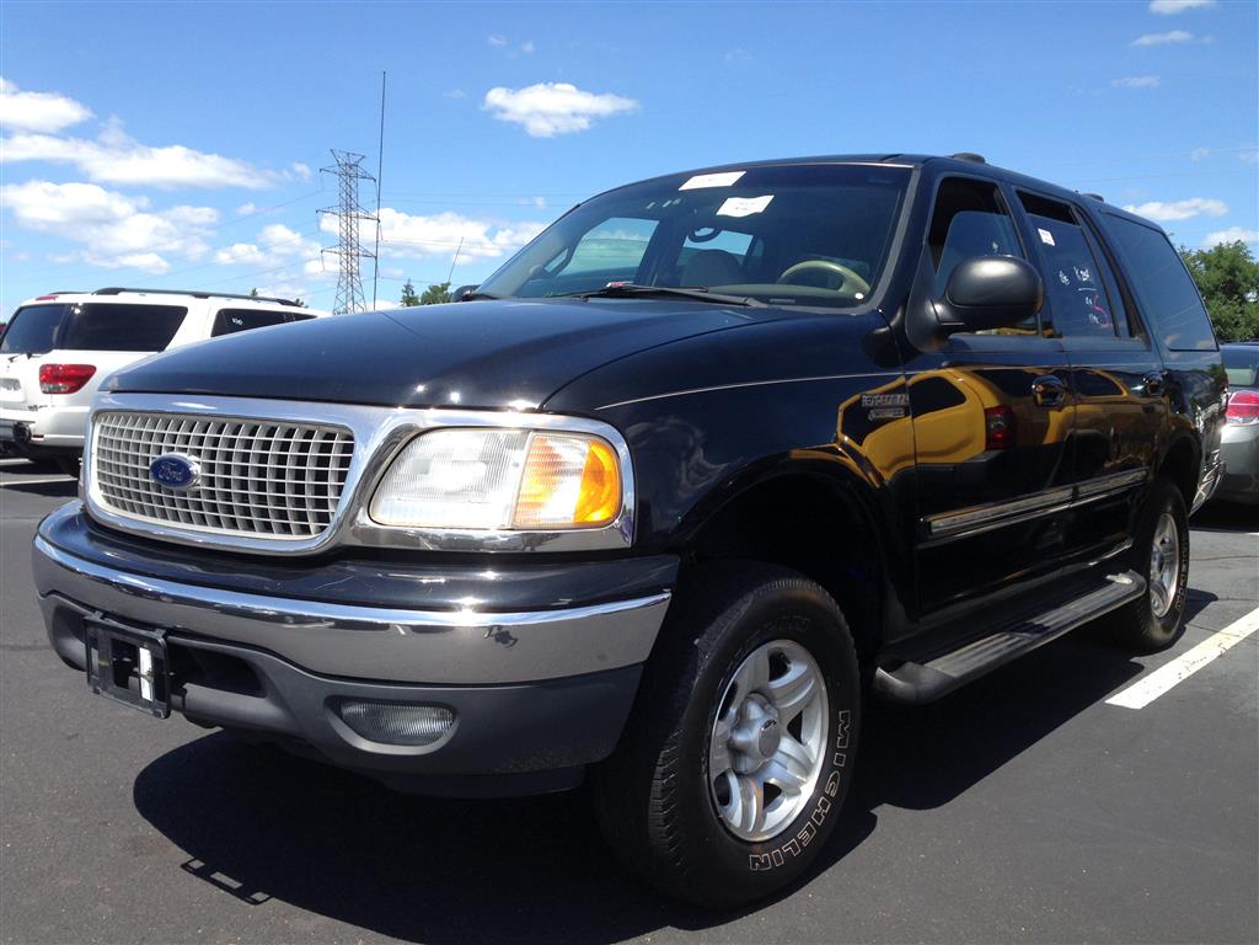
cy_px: 472
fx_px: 1200
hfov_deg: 55.4
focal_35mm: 33
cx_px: 630
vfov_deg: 42.9
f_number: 2.4
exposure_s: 1/951
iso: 50
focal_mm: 4.13
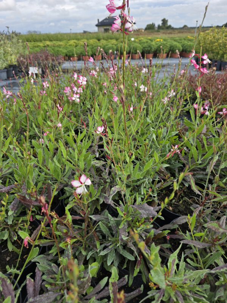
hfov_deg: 58.9
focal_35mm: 23
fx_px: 201
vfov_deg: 73.9
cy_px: 152
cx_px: 114
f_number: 1.7
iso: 12
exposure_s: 1/345
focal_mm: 6.3
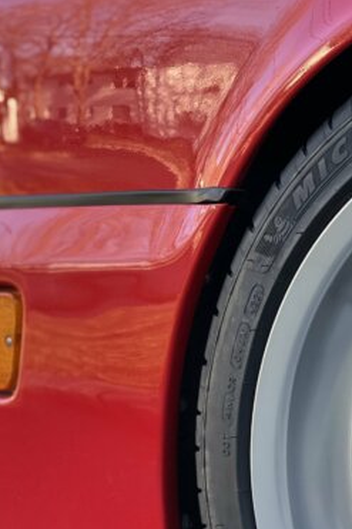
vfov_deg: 18.9
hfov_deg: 12.7
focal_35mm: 108
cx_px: 142
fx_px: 1585
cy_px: 354
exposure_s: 1/121
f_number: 2.8
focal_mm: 9
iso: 160
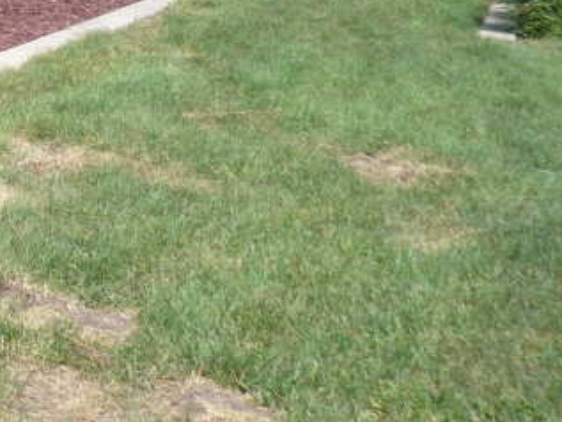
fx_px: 1835
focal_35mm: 113
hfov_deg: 15.7
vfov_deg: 12.9
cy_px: -27
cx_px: -342
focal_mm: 5.8
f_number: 2.8
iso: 100
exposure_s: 1/1000
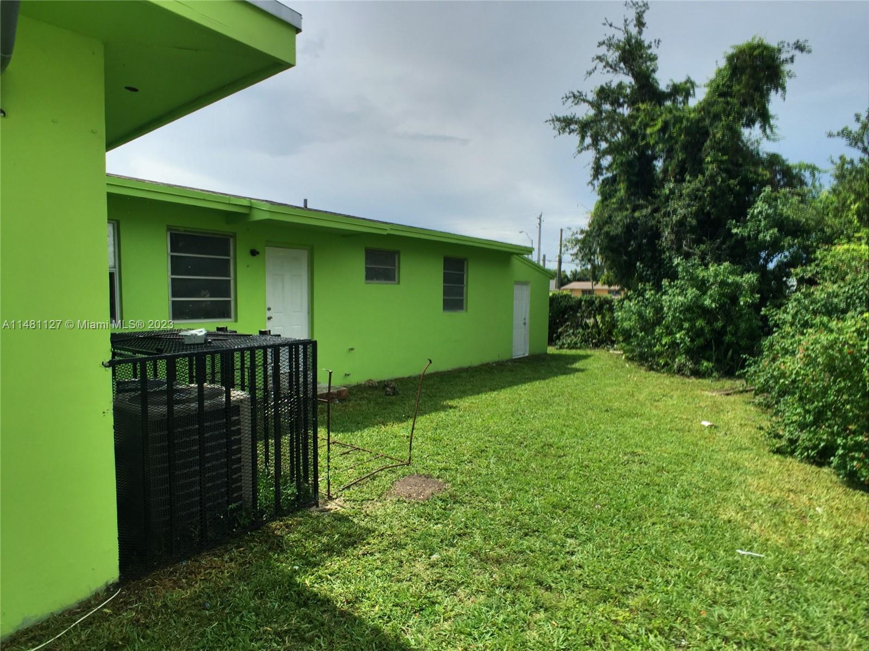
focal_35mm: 29
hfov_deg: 61.7
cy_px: 326
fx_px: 728
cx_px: 434
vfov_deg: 48.2
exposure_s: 1/9901
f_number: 2.2
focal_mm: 4.15
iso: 32
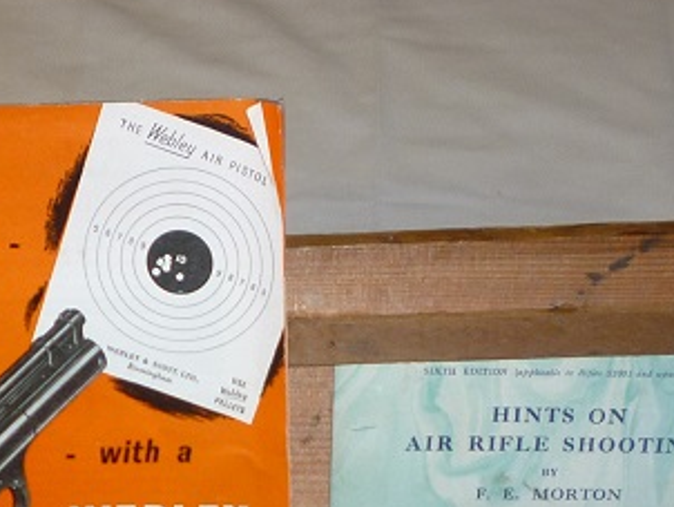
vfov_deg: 14.3
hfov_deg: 20.4
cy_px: 786
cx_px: 259
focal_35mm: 96
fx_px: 1871
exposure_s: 1/30
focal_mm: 5.2
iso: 100
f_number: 3.3
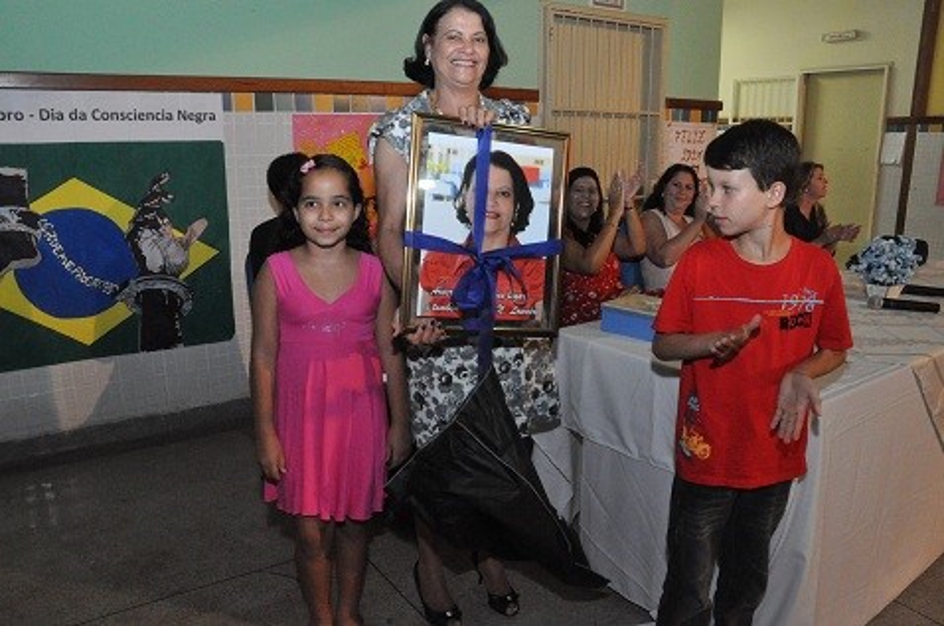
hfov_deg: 67.5
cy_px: 313
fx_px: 707
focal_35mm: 27
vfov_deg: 47.8
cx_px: 472
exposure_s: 1/60
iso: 3200
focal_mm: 18
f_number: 8
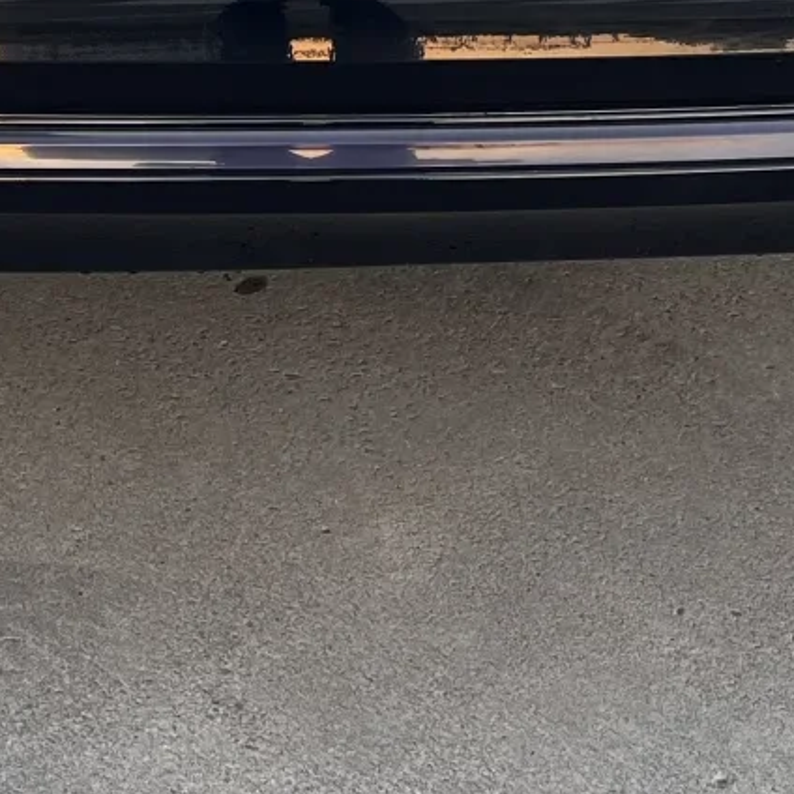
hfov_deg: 16.7
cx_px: 322
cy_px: -524
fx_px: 2699
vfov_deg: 15.0
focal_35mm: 104
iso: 40
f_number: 1.5
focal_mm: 5.7
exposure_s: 1/178
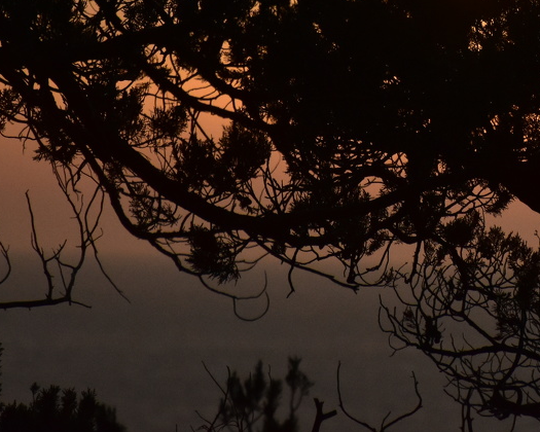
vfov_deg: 3.2
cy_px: -45
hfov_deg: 4.0
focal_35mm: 488
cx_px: 476
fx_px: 7799
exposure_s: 1/8000
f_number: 5.6
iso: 2000
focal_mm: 130
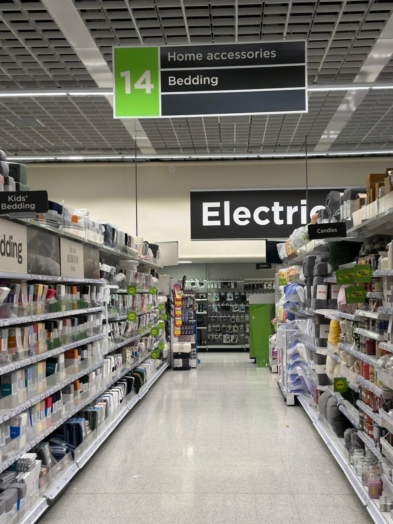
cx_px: 196
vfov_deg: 39.7
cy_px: 262
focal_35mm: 48
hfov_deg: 30.3
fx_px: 727
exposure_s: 1/100
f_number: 1.78
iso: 100
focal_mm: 6.86
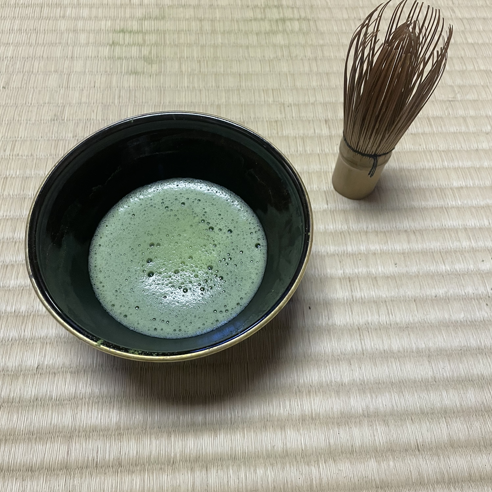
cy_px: 199
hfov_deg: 52.5
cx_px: 246
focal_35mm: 31
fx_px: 498
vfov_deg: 52.2
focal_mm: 4.2
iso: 400
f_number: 1.6
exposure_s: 1/60
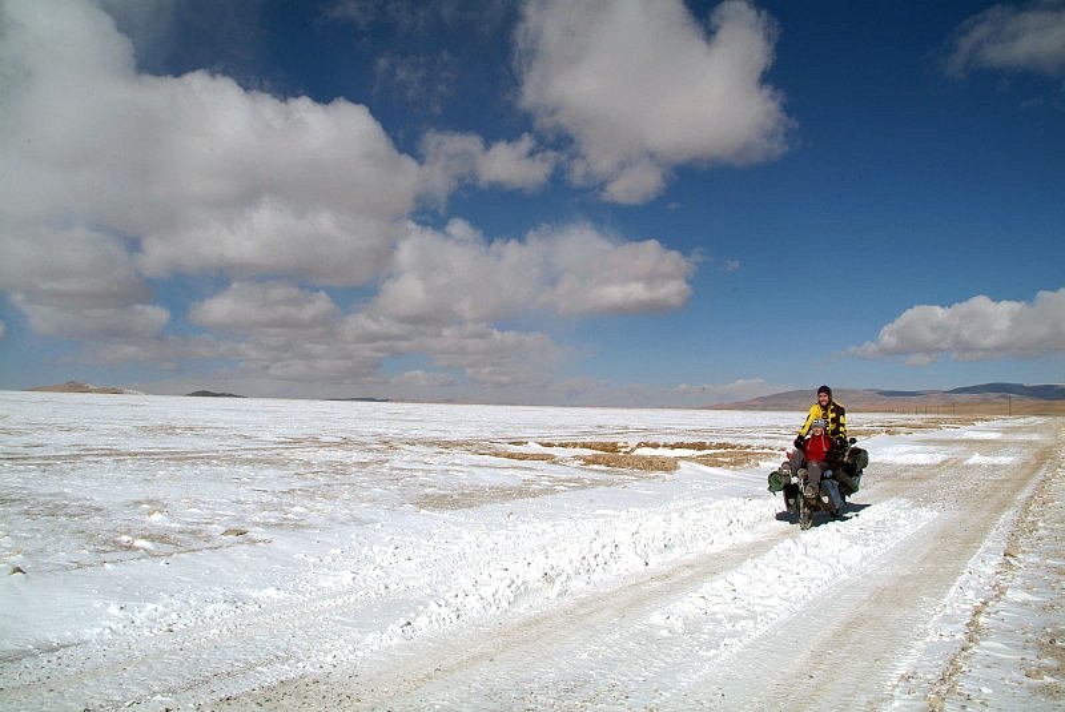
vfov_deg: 48.0
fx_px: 799
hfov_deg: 67.3
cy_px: 356
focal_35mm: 27
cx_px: 532
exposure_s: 1/500
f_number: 11
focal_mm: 18
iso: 200
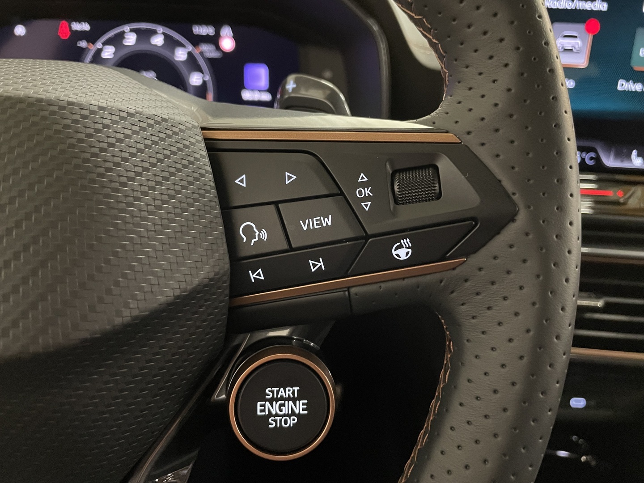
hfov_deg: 67.3
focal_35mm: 26
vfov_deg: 53.1
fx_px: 484
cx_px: 322
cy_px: 242
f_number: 1.6
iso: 800
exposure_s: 1/25
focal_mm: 4.2
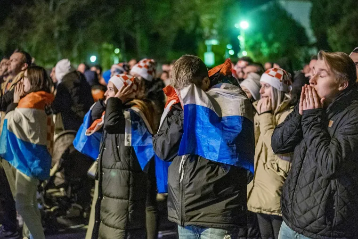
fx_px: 497
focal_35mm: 50
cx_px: 179
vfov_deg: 27.0
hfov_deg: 39.6
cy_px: 120
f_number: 1.8
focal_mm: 50
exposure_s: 1/250
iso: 6400
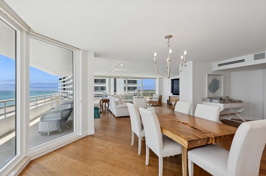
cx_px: 133
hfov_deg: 96.8
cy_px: 88
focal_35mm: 16
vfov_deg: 73.6
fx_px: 118
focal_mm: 16
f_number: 8
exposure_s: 1/125
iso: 160
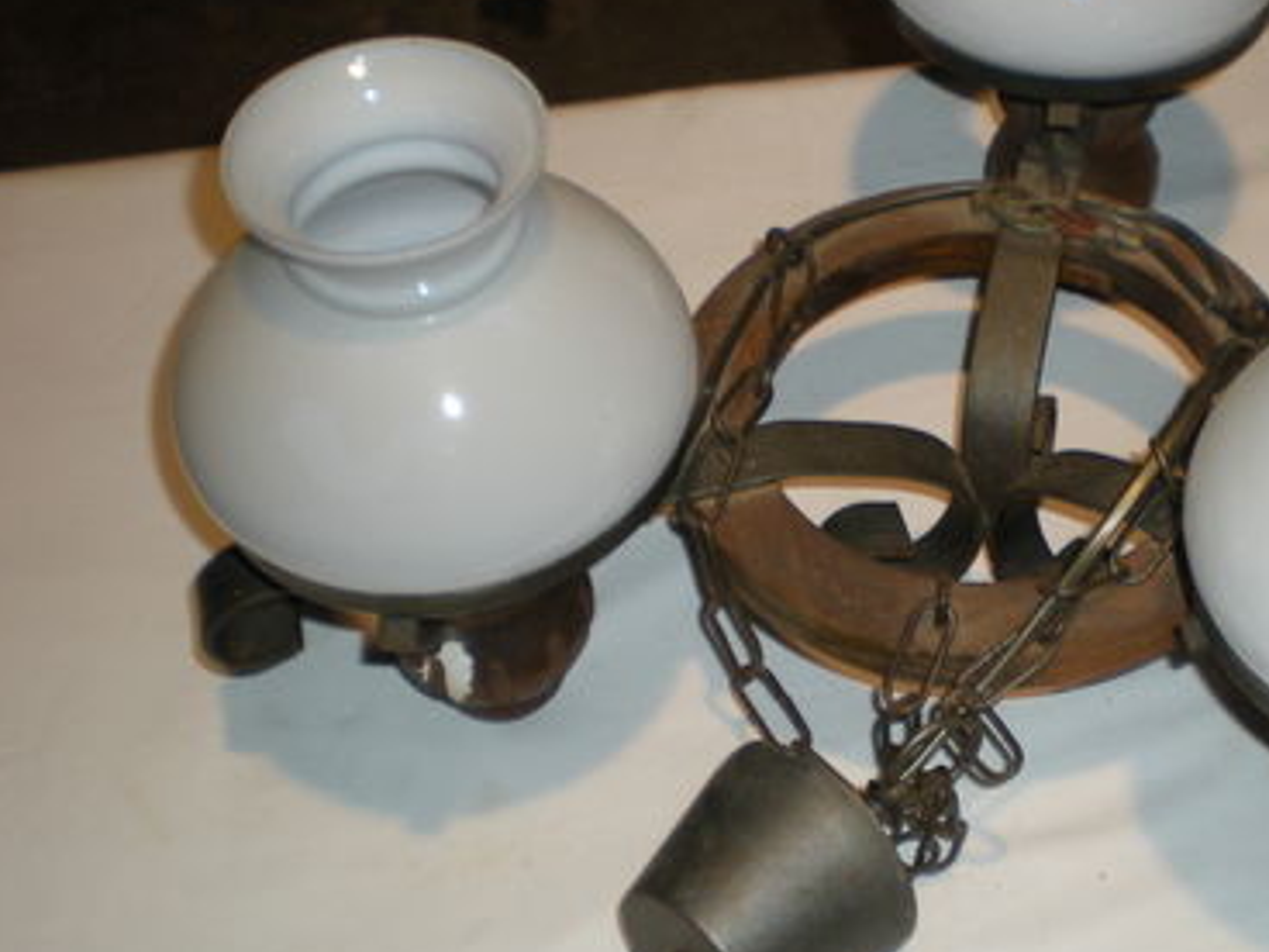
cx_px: 938
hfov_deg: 30.7
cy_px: 341
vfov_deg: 23.6
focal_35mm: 62
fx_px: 2273
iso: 64
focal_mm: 6.3
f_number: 3.1
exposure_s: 1/30
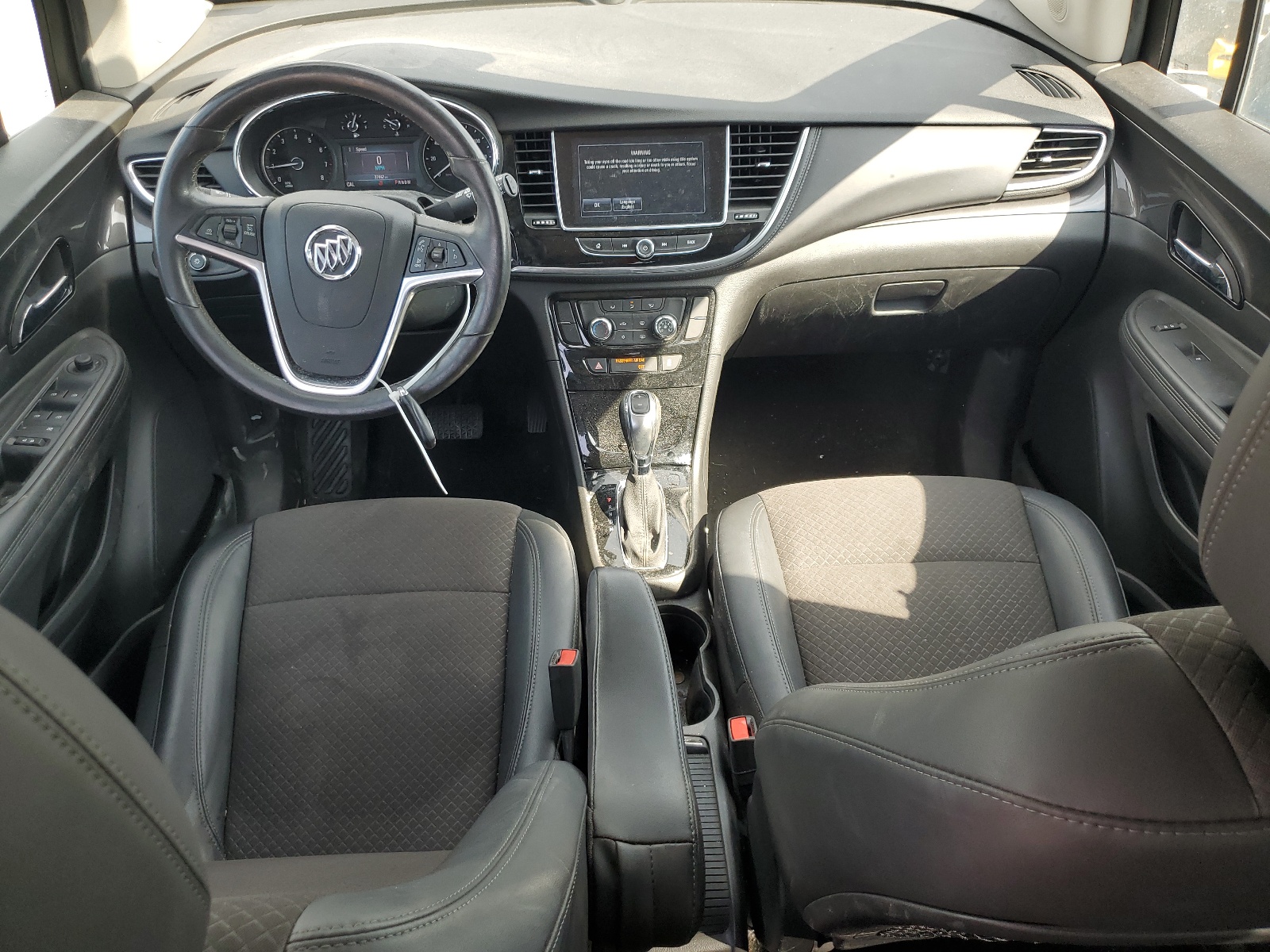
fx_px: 954
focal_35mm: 26
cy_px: 476
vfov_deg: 53.1
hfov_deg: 67.3
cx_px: 635
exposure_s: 1/222
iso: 50
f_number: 1.5
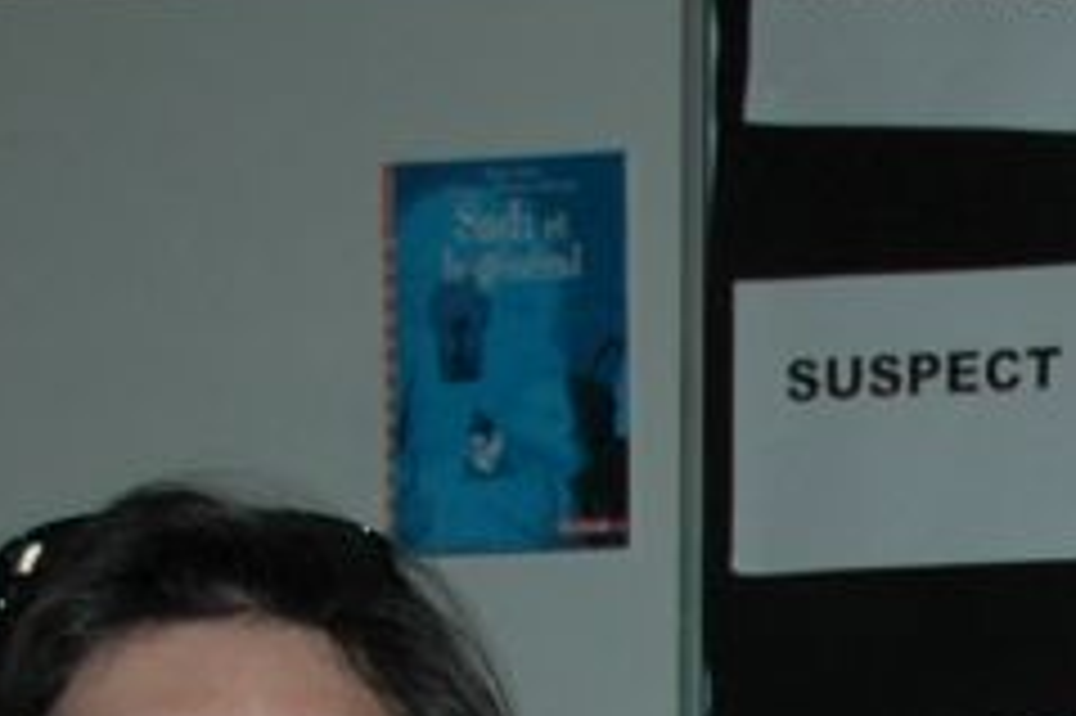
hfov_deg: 8.9
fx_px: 6212
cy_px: 2058
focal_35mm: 208
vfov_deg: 6.1
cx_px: 2611
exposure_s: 1/60
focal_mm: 22
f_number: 4
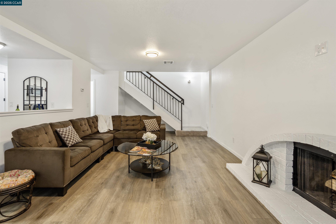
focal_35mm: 16
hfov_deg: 96.7
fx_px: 149
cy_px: 112
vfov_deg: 73.7
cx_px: 168
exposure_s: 1/6
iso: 400
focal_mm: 16
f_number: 8
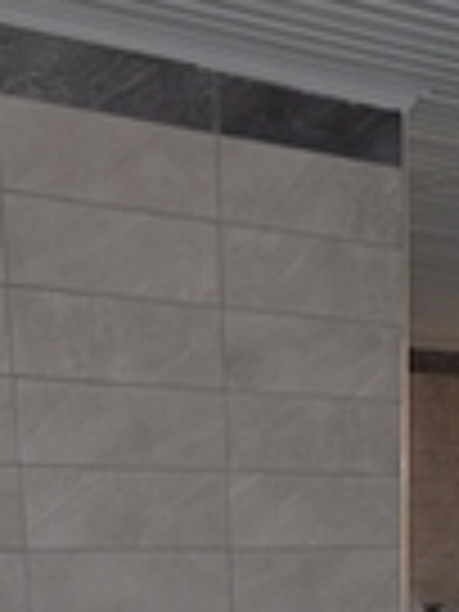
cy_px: 846
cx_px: 556
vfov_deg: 22.1
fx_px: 1361
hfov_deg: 18.1
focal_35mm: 77
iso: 100
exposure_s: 1/60
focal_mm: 10
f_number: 4
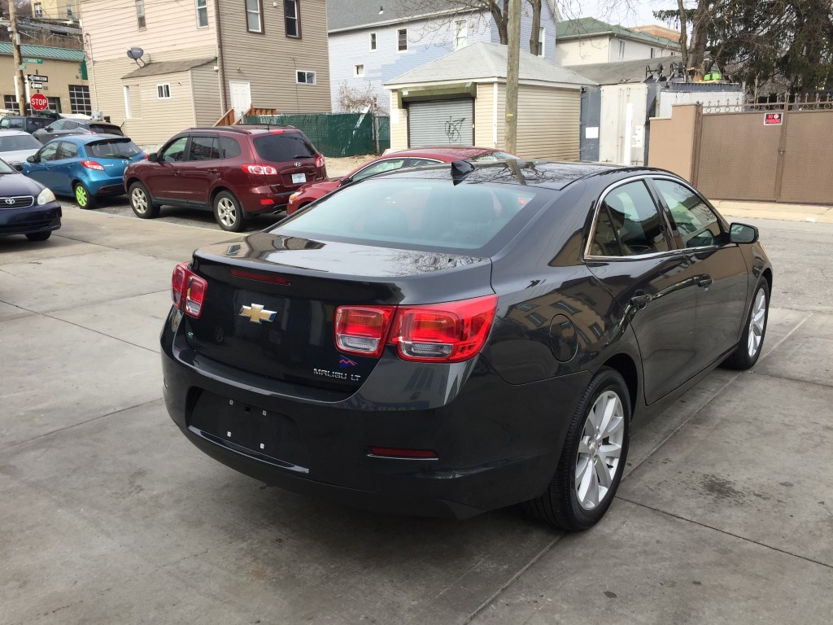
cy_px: 312
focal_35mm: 29
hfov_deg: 61.7
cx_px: 416
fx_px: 698
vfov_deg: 48.2
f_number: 2.2
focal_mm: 4.15
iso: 32
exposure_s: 1/842
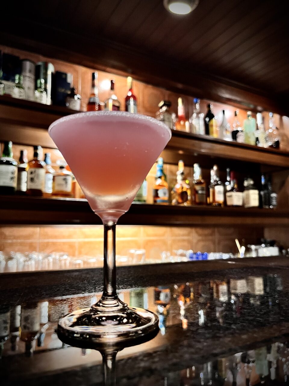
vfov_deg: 67.3
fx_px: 289
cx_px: 144
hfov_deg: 53.1
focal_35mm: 26
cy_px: 193
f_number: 1.6
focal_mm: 5.1
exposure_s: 1/40
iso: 400
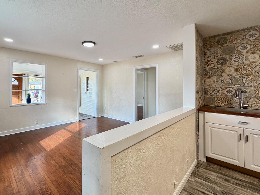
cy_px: 86
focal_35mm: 17
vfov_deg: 74.4
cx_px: 106
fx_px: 128
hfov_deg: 90.1
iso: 160
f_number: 2.2
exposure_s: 1/120
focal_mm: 2.22
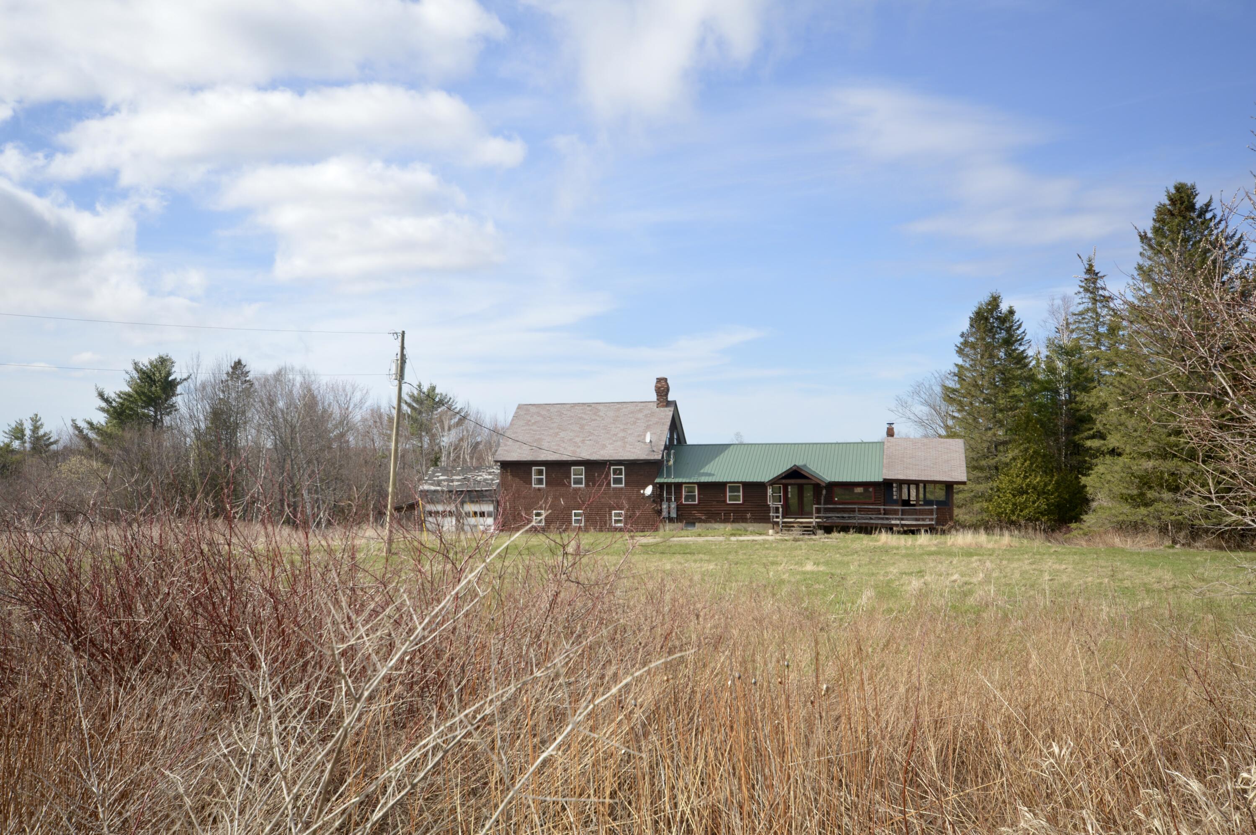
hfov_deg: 62.0
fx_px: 1046
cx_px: 628
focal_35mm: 30
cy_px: 418
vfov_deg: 43.5
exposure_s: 1/200
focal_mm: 20
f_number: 7.1
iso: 100
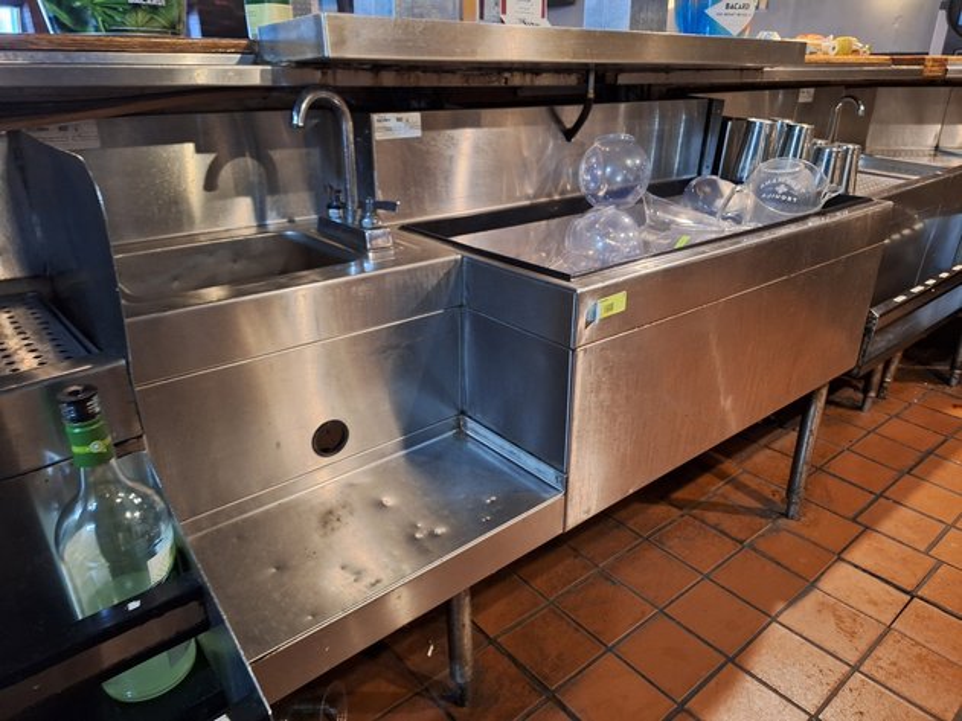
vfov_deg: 58.9
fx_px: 639
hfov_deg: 73.9
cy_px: 360
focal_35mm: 23
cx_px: 481
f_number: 1.8
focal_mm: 5.54
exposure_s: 1/20
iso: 500
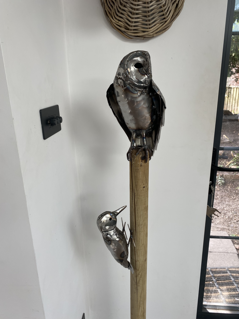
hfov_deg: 53.1
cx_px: 120
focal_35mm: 26
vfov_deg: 67.3
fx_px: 239
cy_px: 160
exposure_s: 1/121
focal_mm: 4.25
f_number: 1.8
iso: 64
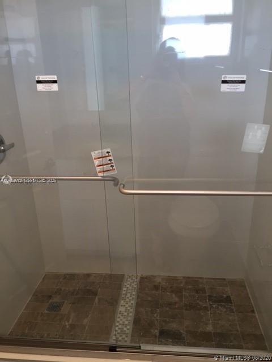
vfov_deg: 61.7
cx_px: 136
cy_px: 181
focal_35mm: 29
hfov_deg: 48.2
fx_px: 304
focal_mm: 4.15
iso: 64
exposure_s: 1/30
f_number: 2.2
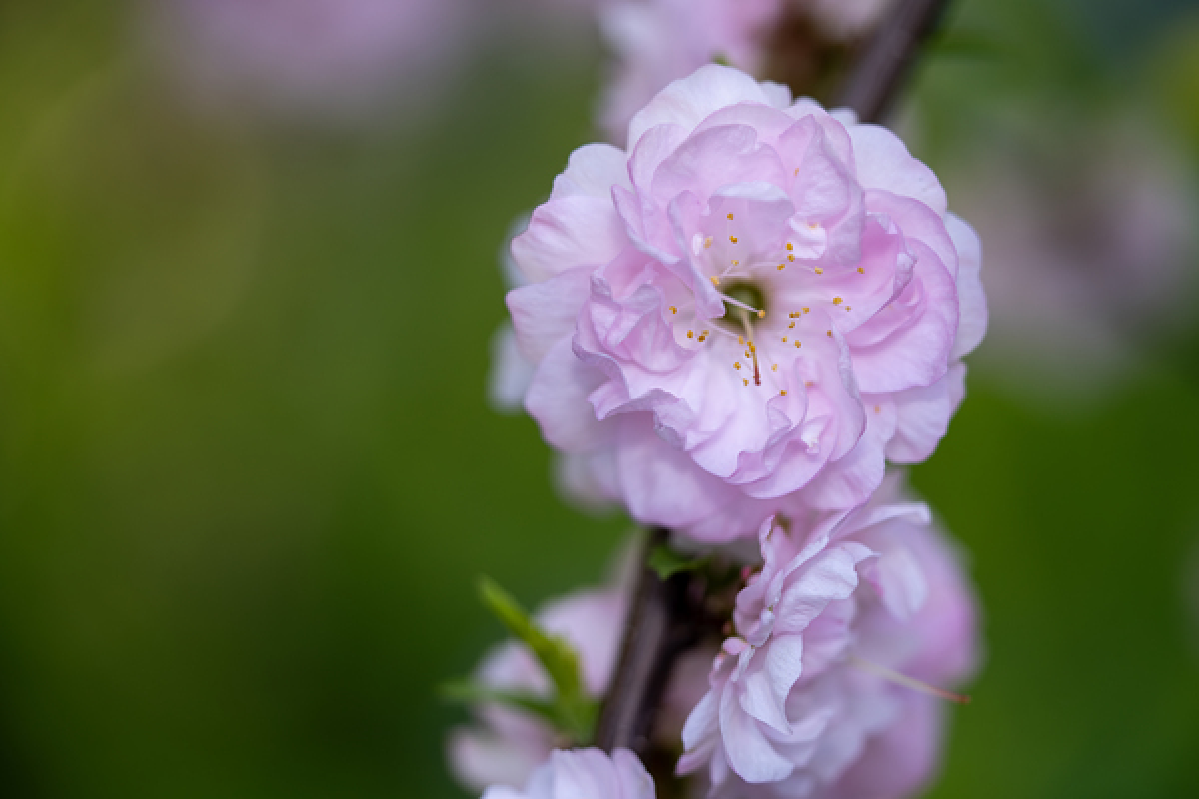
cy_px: 400
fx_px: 2997
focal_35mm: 90
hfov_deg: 22.6
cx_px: 600
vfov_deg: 15.2
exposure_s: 1/250
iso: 200
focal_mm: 90
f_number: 2.8
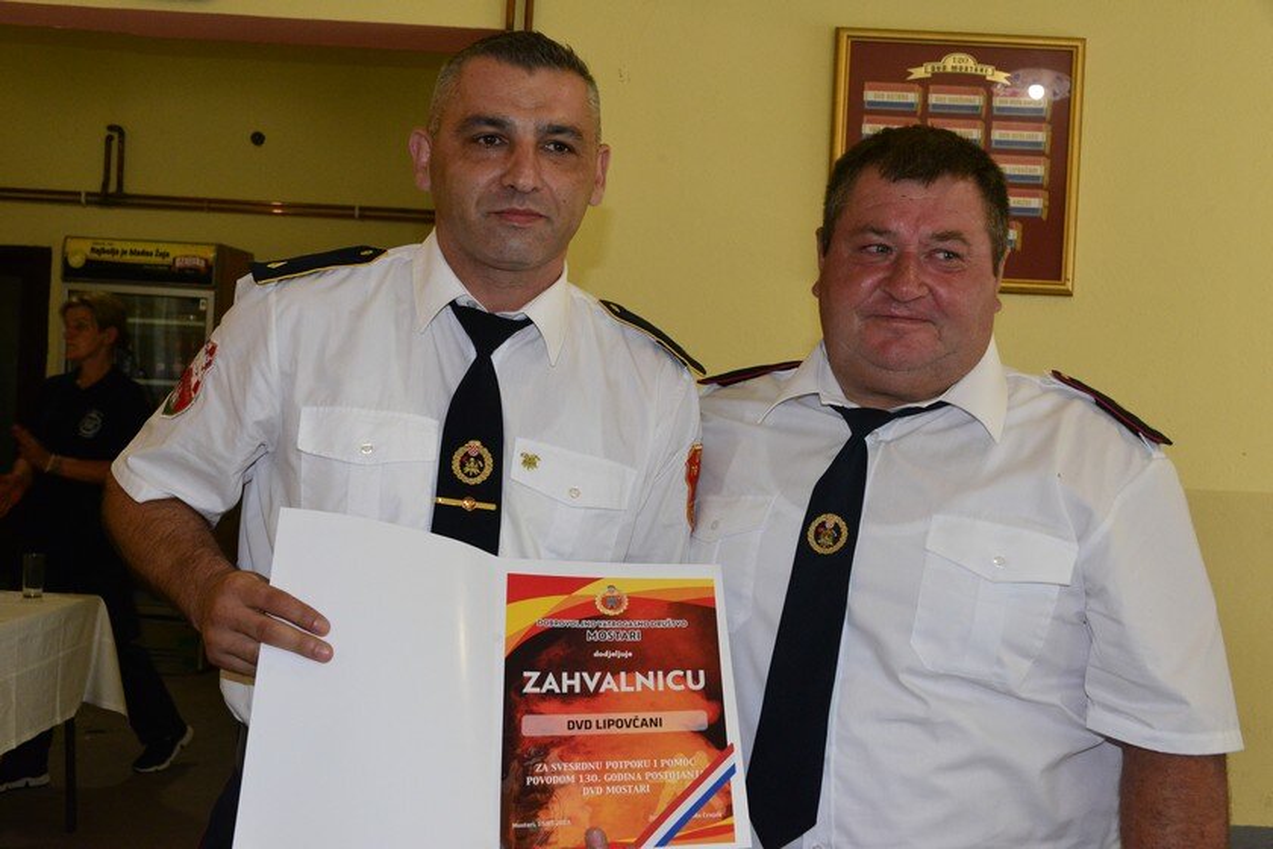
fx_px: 1556
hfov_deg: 44.5
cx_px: 636
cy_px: 424
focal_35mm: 44
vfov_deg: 30.5
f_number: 9
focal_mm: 44
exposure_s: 1/60
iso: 4000
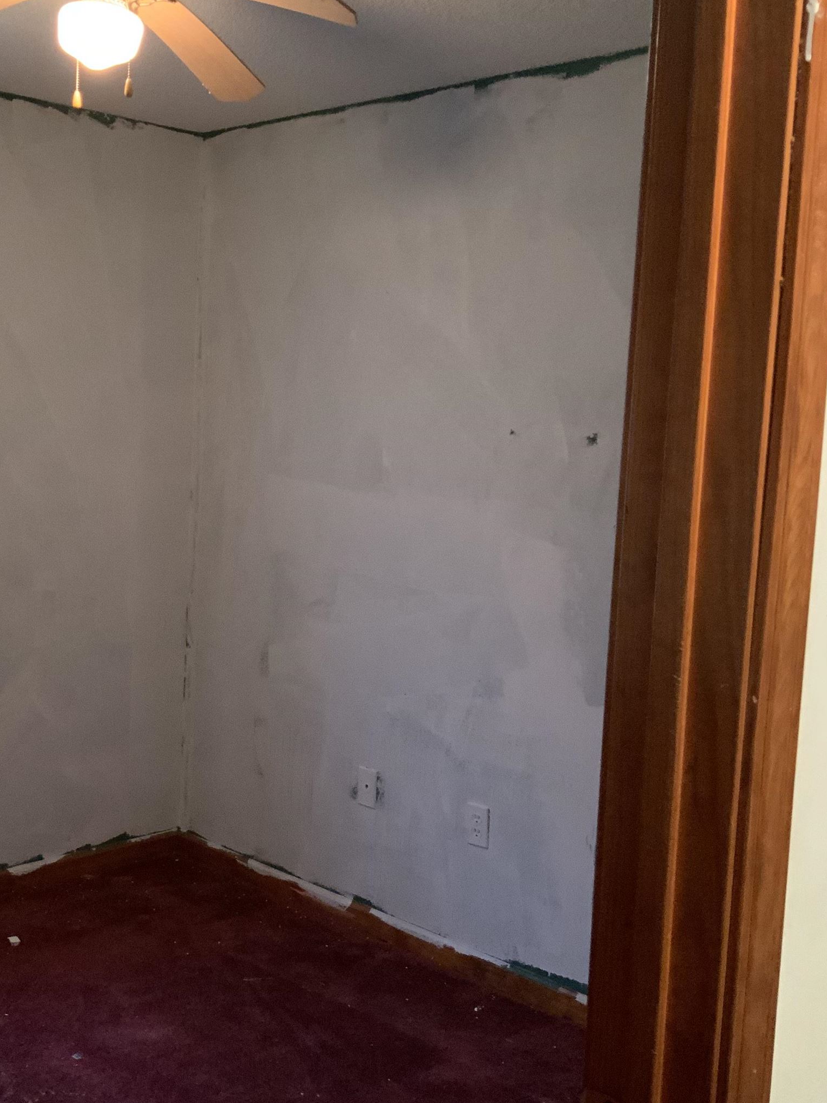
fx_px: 1401
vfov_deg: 42.9
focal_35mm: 44
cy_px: 544
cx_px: 181
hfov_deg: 32.1
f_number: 1.8
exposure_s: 1/40
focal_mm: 3
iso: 320
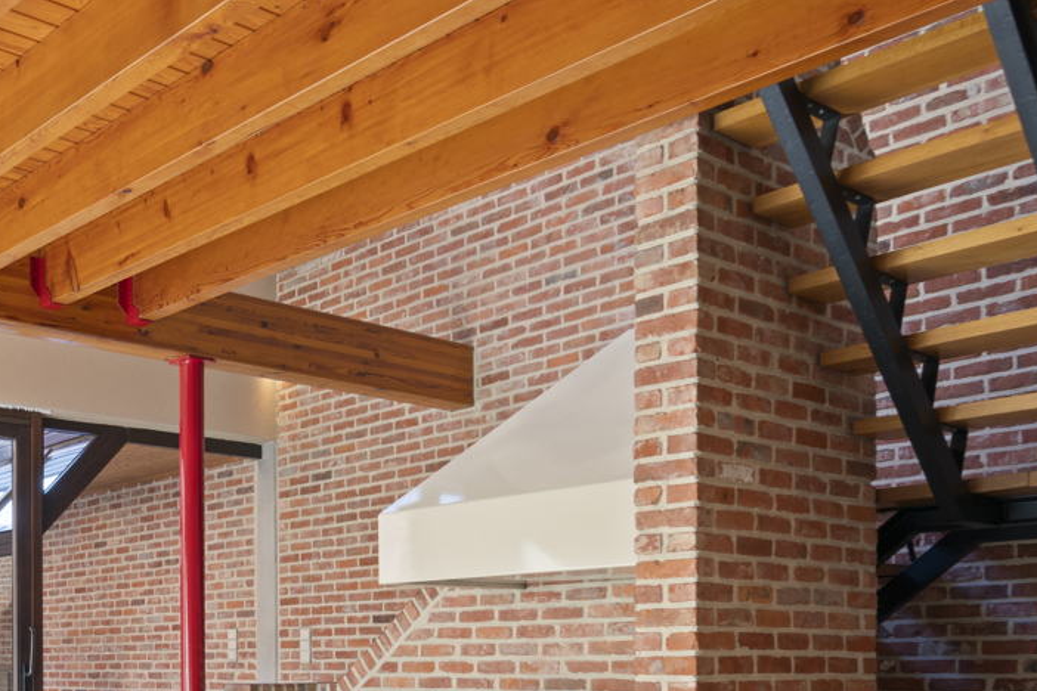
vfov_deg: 30.6
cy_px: 672
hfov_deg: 43.5
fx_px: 1181
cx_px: 112
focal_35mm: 41
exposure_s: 1/2.5
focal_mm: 16
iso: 250
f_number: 11
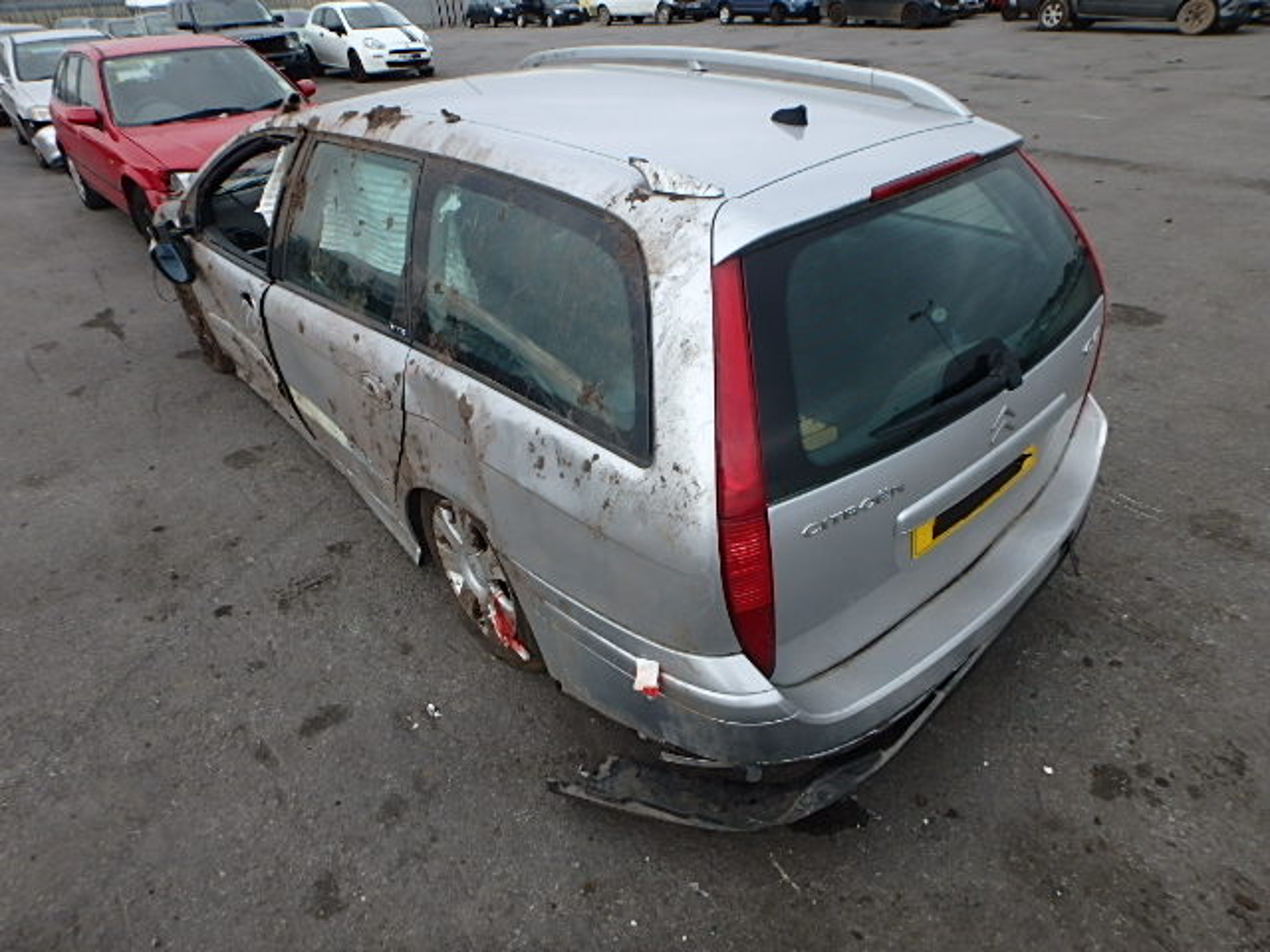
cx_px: 635
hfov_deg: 79.0
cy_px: 476
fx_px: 770
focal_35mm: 21
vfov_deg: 63.4
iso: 125
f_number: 3.5
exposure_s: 1/400
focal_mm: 3.7
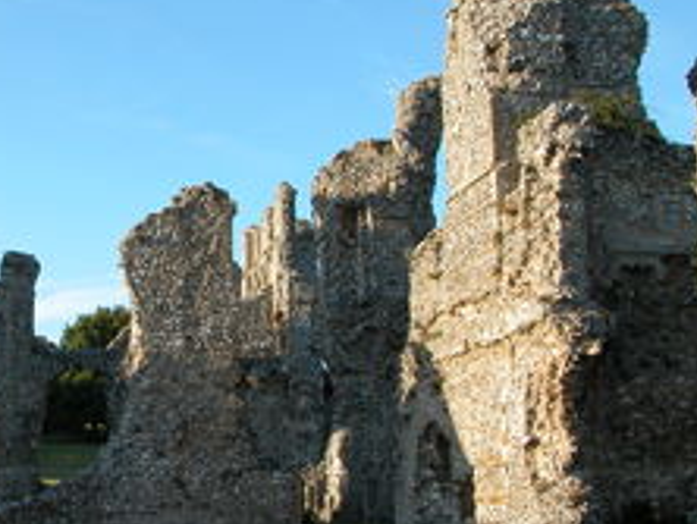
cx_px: 132
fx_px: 1270
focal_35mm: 63
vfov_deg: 23.3
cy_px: 298
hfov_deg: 29.9
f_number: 5
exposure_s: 1/236
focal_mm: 8.9
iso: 100
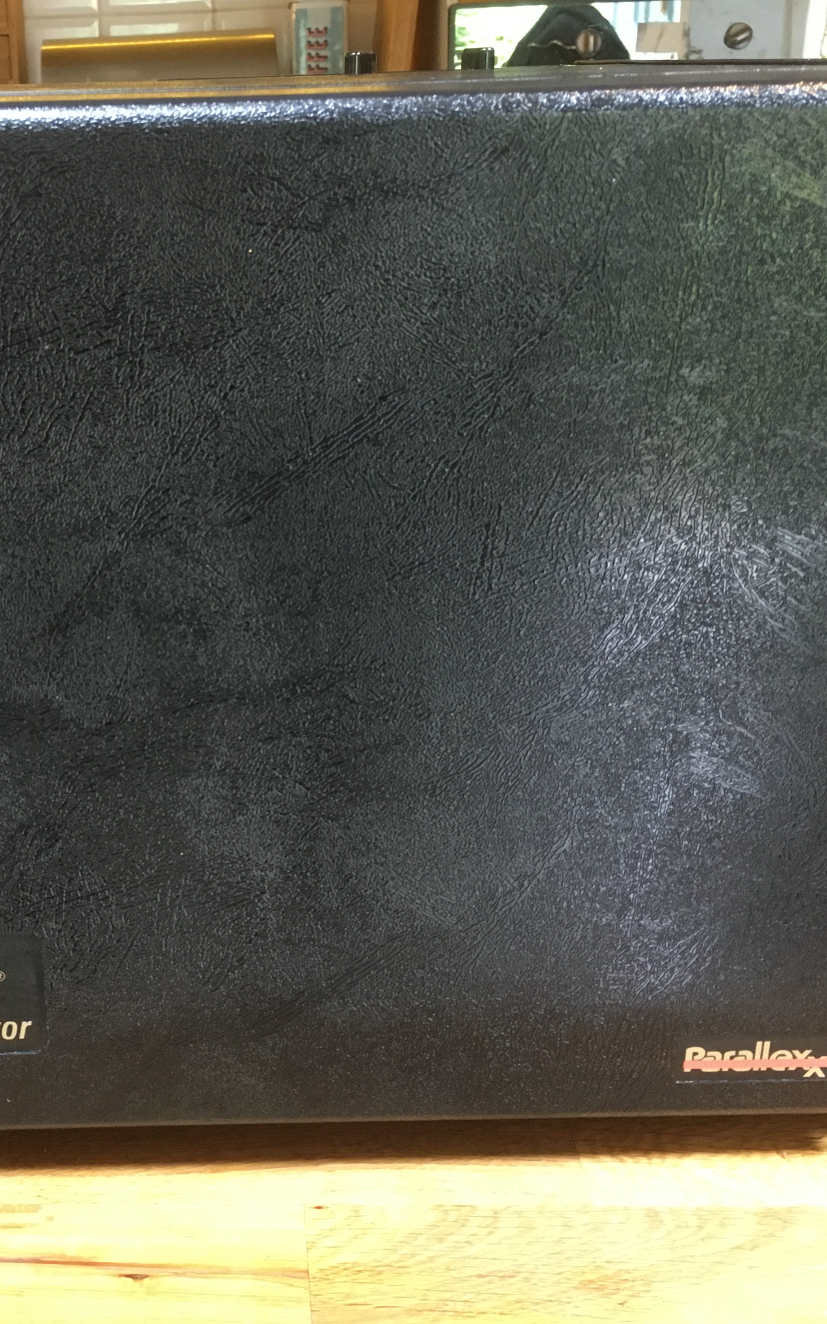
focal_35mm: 42
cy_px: 669
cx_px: 172
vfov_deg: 47.2
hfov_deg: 29.9
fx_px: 1515
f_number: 2.2
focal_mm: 4.15
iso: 200
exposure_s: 1/33
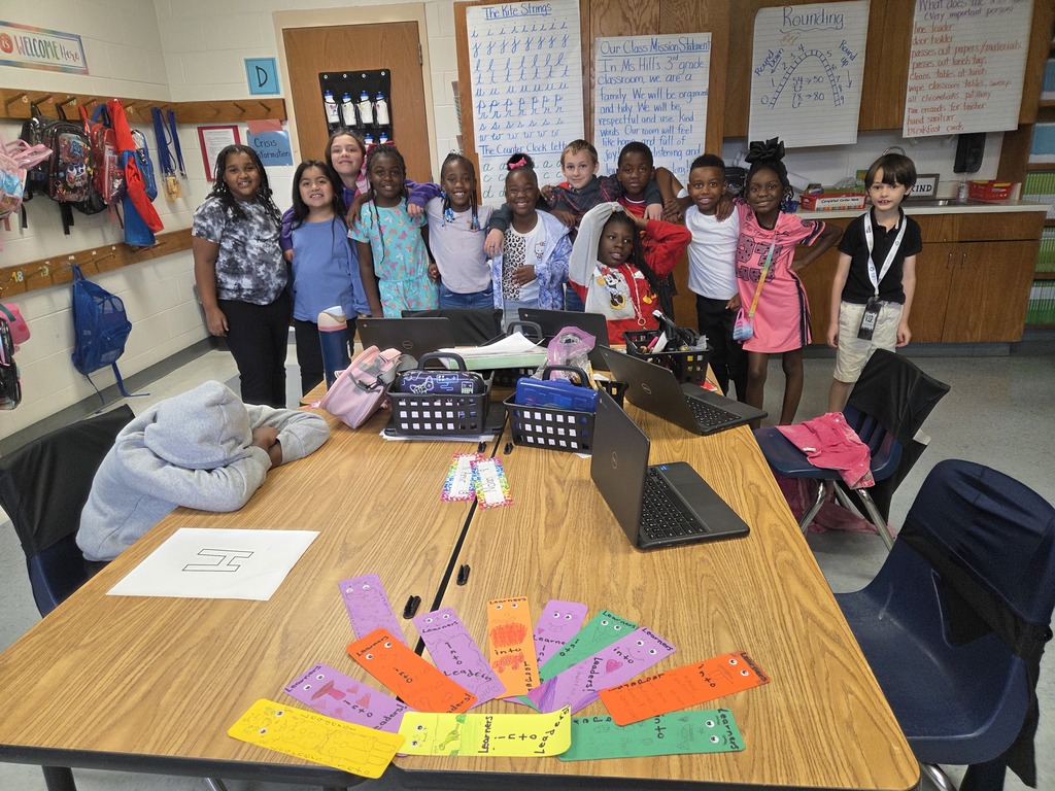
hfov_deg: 73.9
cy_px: 396
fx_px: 701
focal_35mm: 23
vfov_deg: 58.9
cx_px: 528
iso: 250
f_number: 1.8
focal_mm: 5.4
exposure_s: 1/120
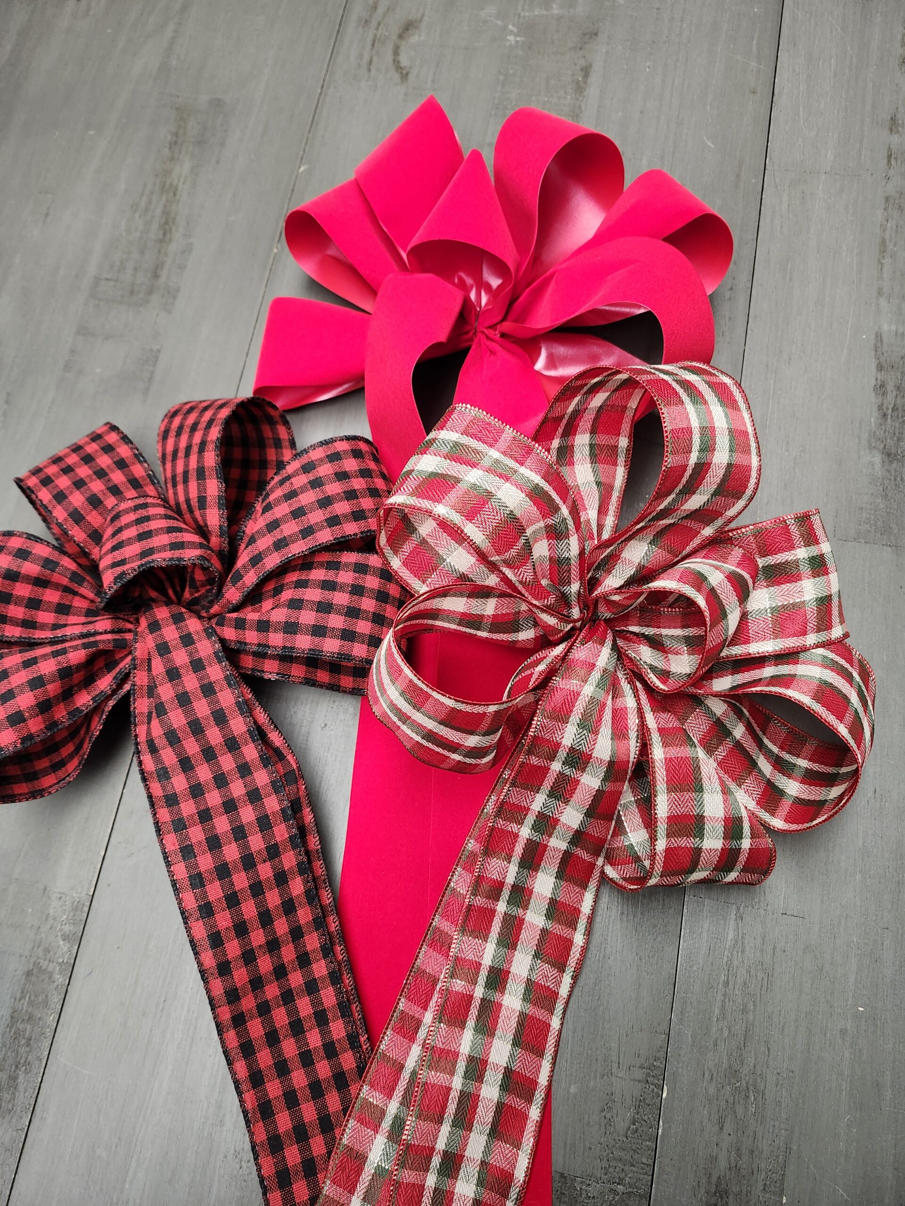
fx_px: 802
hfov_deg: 58.9
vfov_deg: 73.9
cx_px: 452
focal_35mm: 23
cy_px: 603
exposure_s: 1/120
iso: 400
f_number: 1.8
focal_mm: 5.54
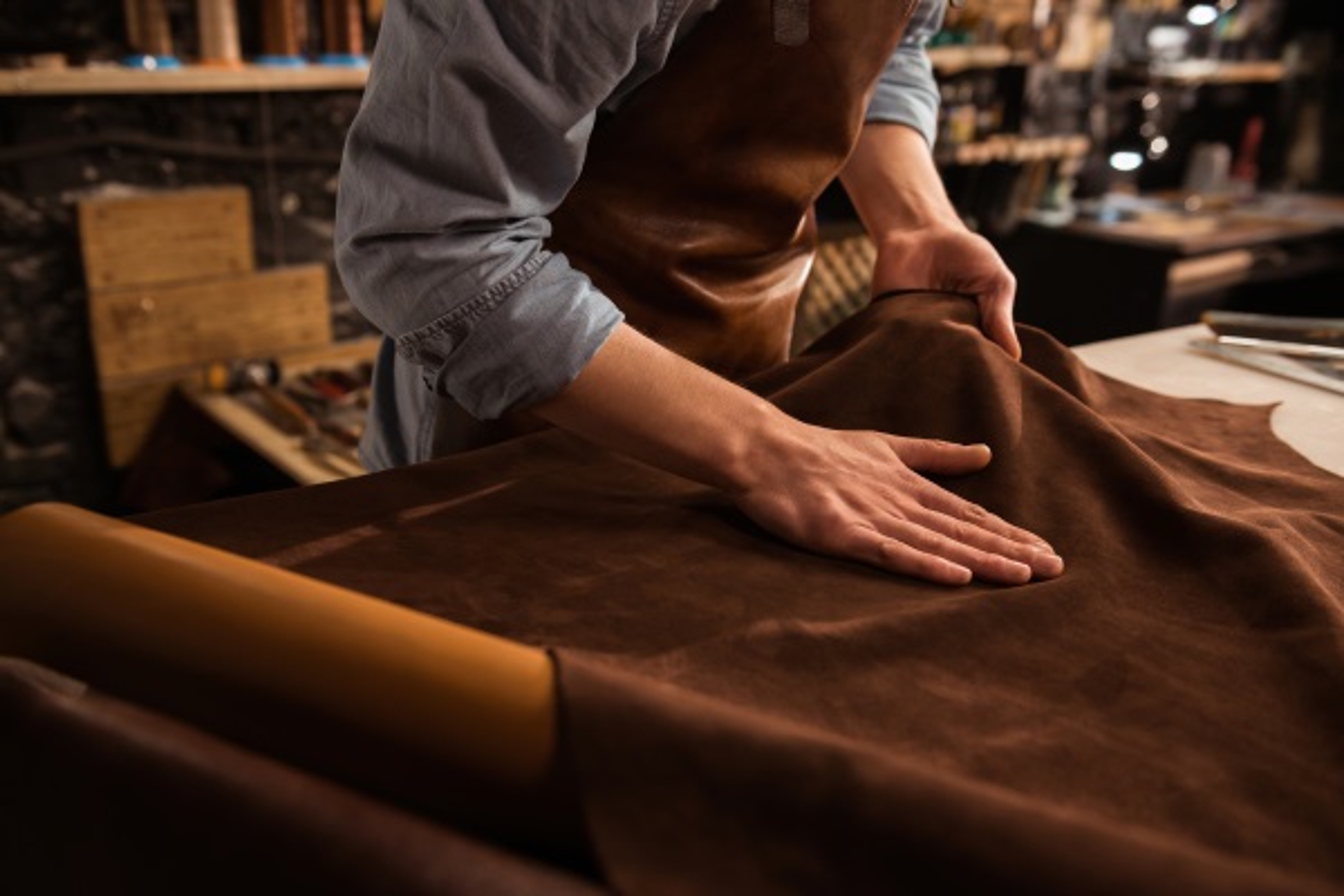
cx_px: 672
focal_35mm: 36
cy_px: 448
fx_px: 1344
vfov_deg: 36.9
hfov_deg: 53.1
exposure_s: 1/100
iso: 320
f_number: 3.5
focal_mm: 36
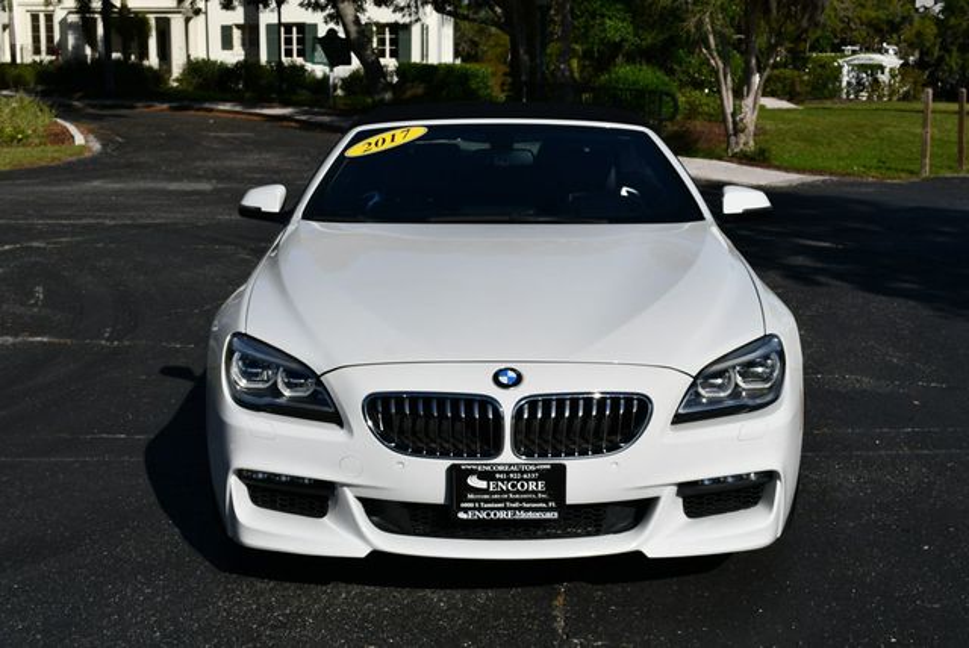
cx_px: 484
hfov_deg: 35.6
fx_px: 1509
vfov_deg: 24.2
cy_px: 324
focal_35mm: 56
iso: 100
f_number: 10
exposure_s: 1/400
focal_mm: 28
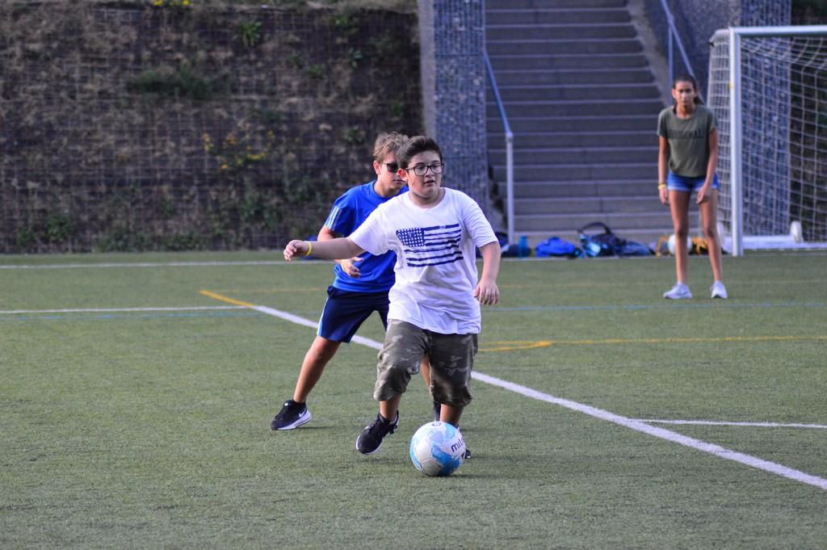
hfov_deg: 10.2
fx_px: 4648
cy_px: 275
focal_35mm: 202
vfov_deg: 6.8
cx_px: 414
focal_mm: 135
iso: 1600
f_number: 4.2
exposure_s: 1/640
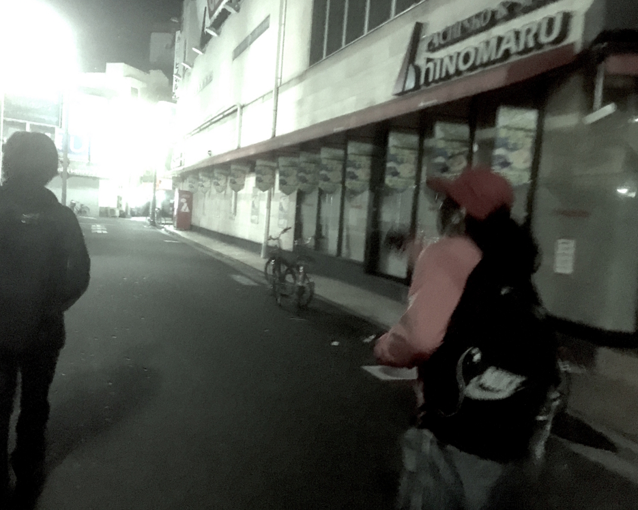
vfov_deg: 47.1
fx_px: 585
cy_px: 254
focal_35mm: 31
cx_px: 294
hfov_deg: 57.1
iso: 320
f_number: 2.2
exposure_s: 1/4
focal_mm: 4.15
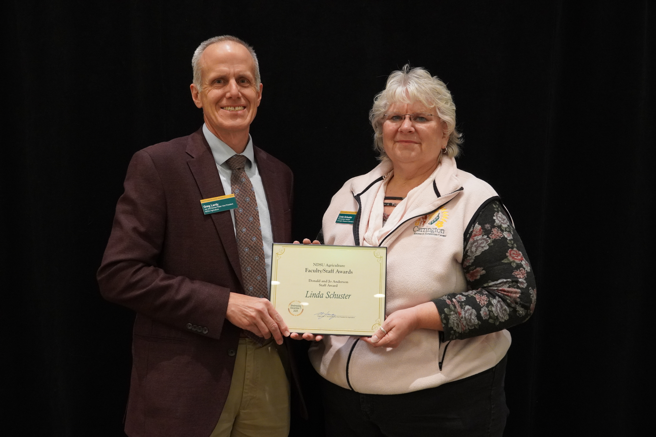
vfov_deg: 30.8
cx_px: 328
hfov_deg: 45.0
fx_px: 793
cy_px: 218
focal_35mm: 44
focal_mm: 29
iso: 2500
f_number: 4.5
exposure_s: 1/60
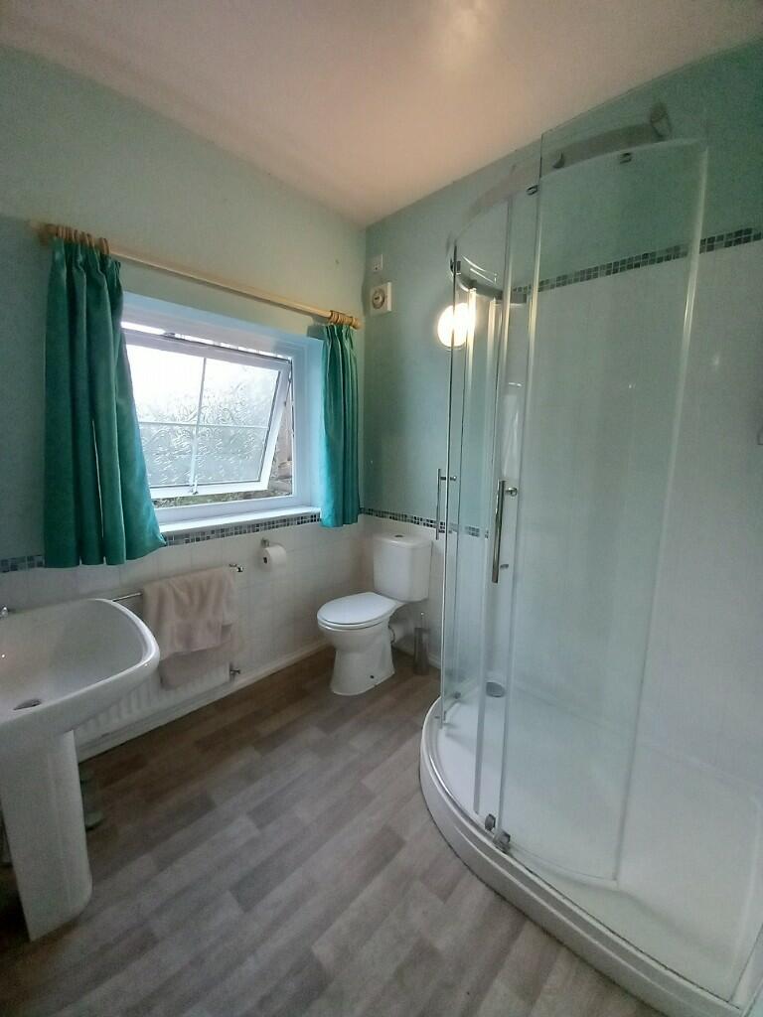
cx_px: 382
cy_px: 508
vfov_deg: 106.2
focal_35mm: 13
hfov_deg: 89.9
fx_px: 382
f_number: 2.2
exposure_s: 1/25
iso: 320
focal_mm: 1.13
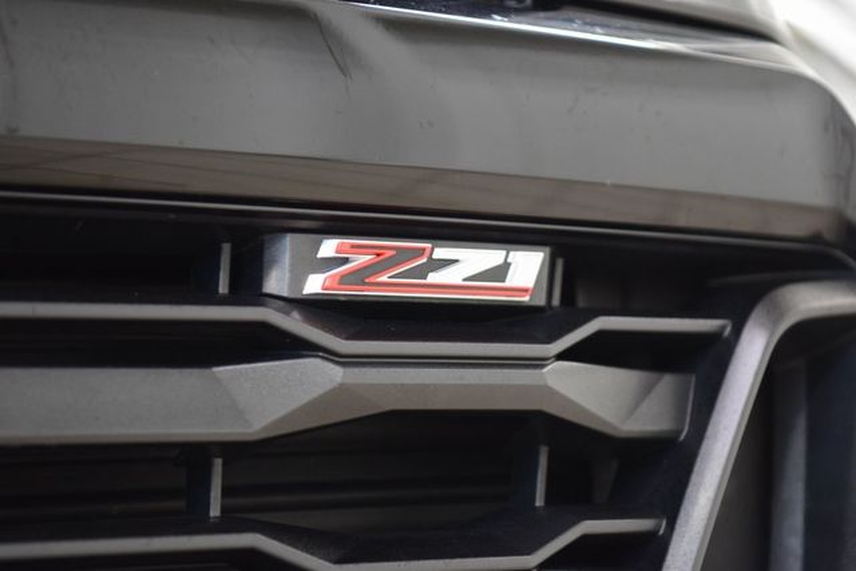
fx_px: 2497
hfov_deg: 19.5
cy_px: 286
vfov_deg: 13.0
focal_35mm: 105
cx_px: 428
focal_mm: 70
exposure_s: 1/30
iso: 1600
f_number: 3.2
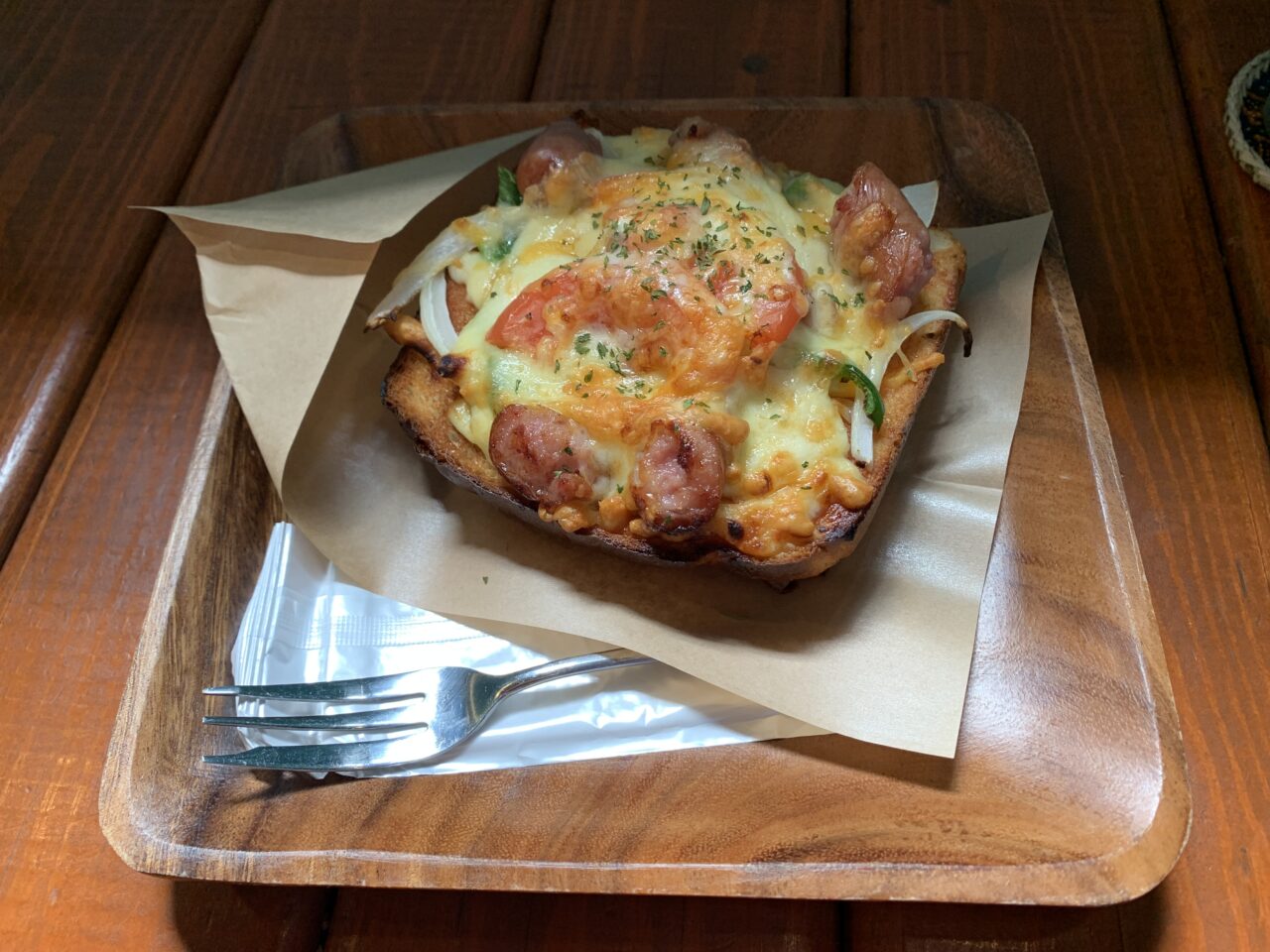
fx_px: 954
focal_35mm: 26
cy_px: 476
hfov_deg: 67.3
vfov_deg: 53.1
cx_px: 635
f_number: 1.8
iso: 80
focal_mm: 4.25
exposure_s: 1/50
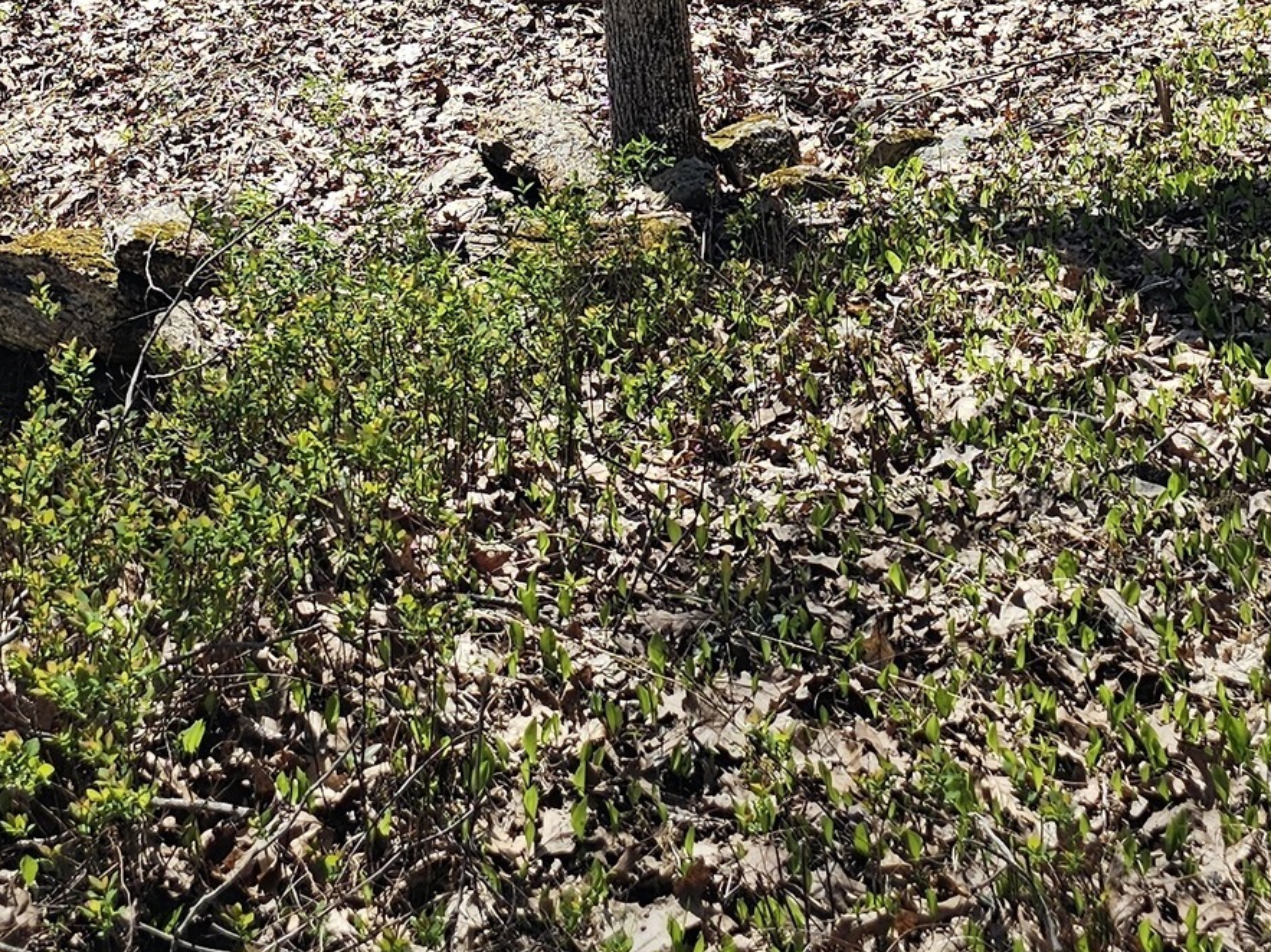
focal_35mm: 80
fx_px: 2937
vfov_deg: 16.5
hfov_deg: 24.4
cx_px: 560
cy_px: -561
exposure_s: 1/447
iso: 10
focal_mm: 6.3
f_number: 1.7
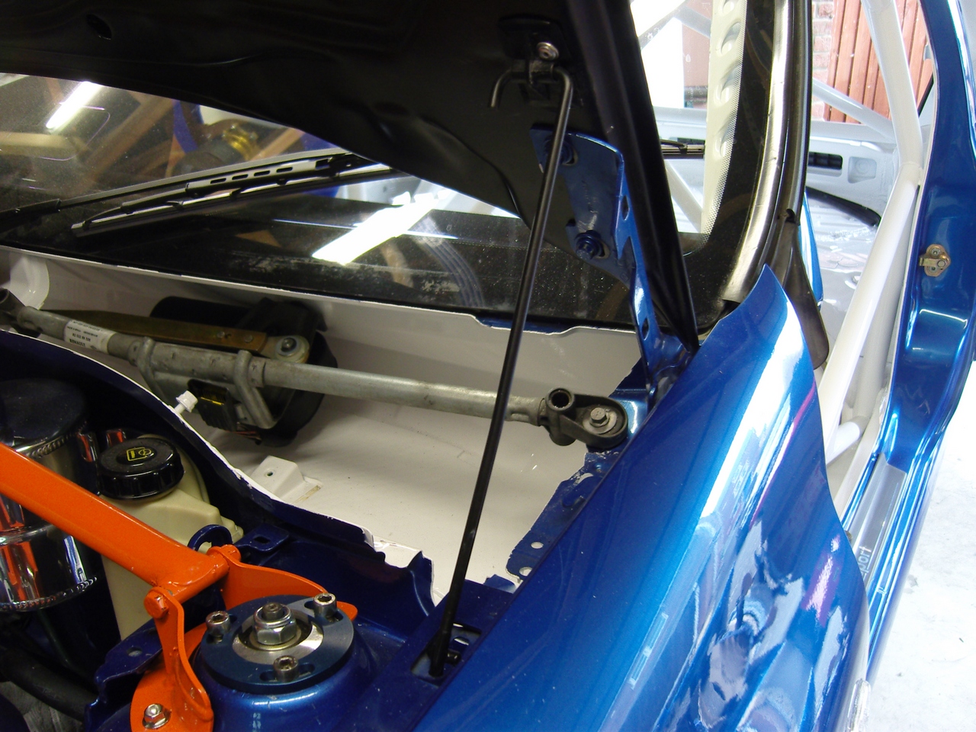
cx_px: 488
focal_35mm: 34
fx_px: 959
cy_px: 366
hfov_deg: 54.0
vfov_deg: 41.8
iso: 200
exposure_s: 1/25
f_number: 2.8
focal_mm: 7.3
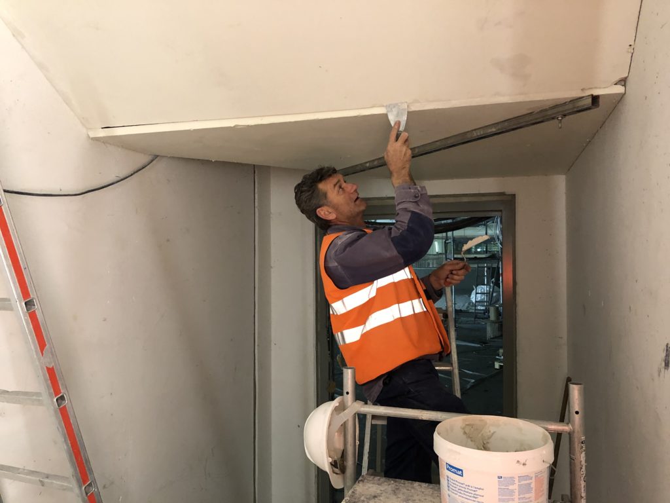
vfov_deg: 49.7
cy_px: 252
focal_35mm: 28
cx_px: 335
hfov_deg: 63.4
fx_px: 542
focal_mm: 4
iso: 100
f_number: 1.8
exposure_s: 1/14
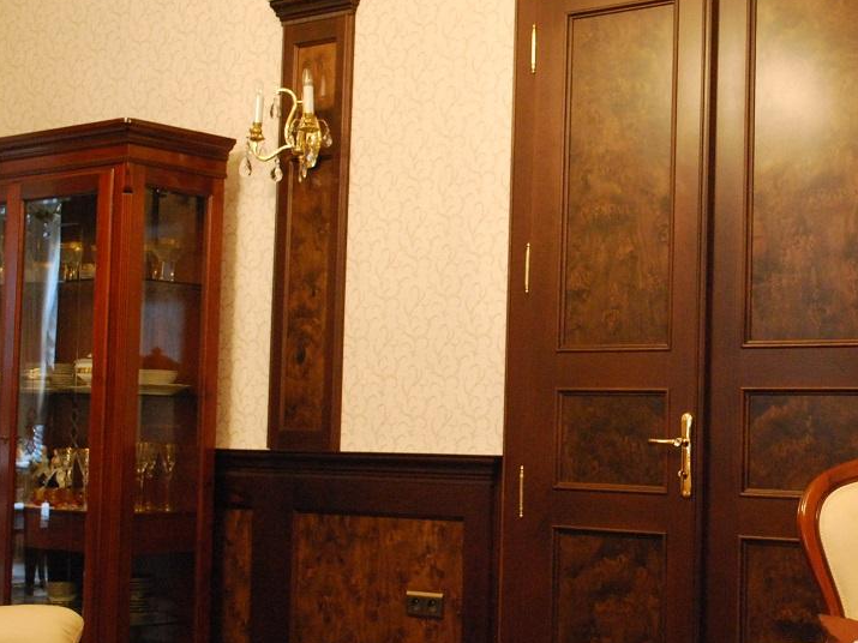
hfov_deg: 30.3
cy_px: 330
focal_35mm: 63
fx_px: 1561
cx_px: 619
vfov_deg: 23.3
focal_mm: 26
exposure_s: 1/20
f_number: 4.5
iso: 1600
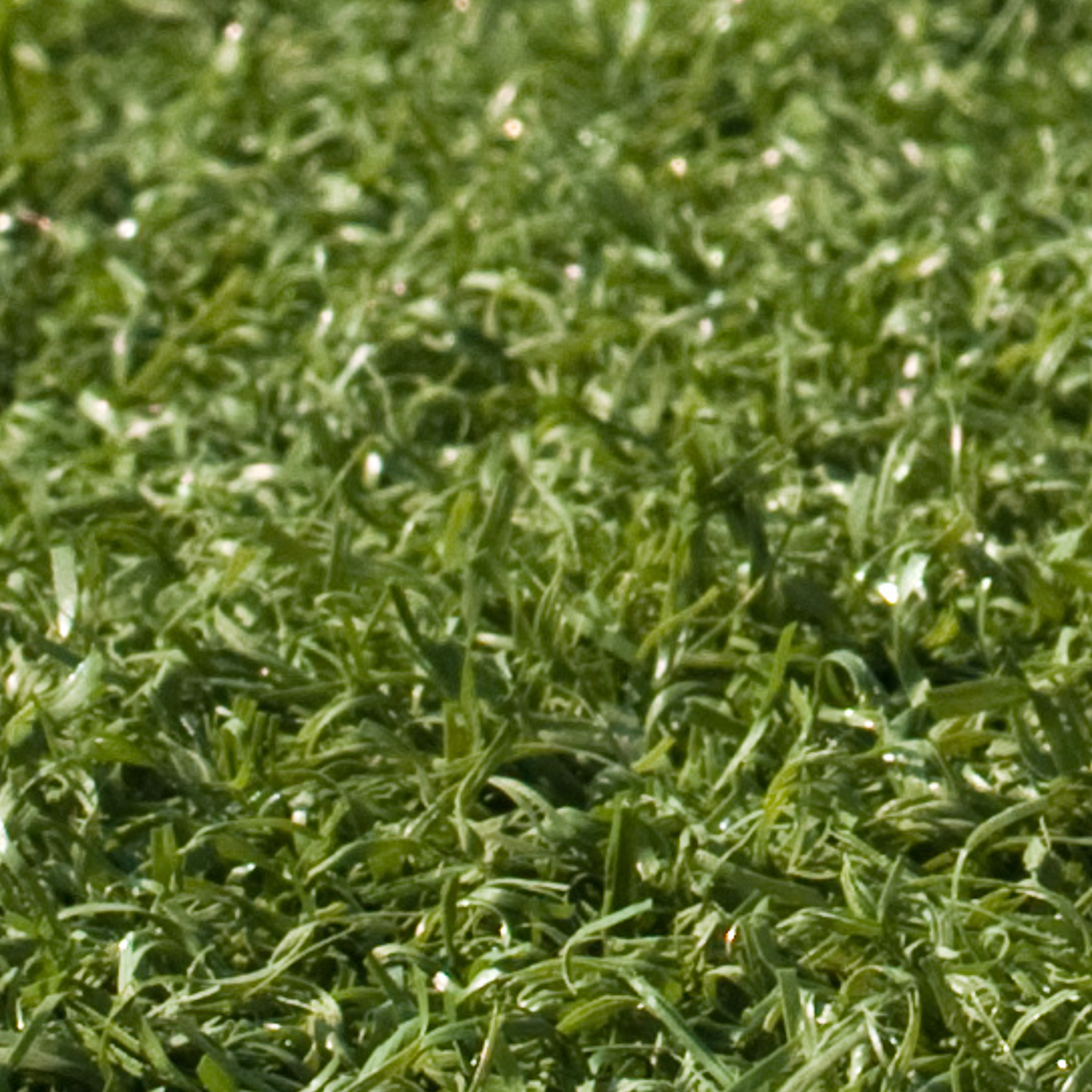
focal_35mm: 503
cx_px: 1730
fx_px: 17952
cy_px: -814
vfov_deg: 3.5
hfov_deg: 3.5
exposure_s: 1/200
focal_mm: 50
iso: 200
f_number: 11
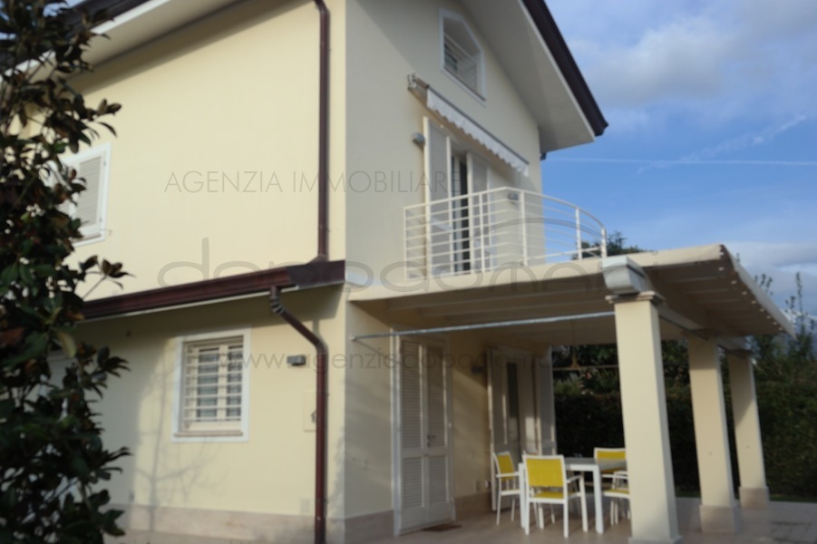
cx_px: 408
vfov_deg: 43.6
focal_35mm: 30
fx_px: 681
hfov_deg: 61.9
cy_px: 272
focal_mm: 20
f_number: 5.6
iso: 100
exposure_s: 1/320
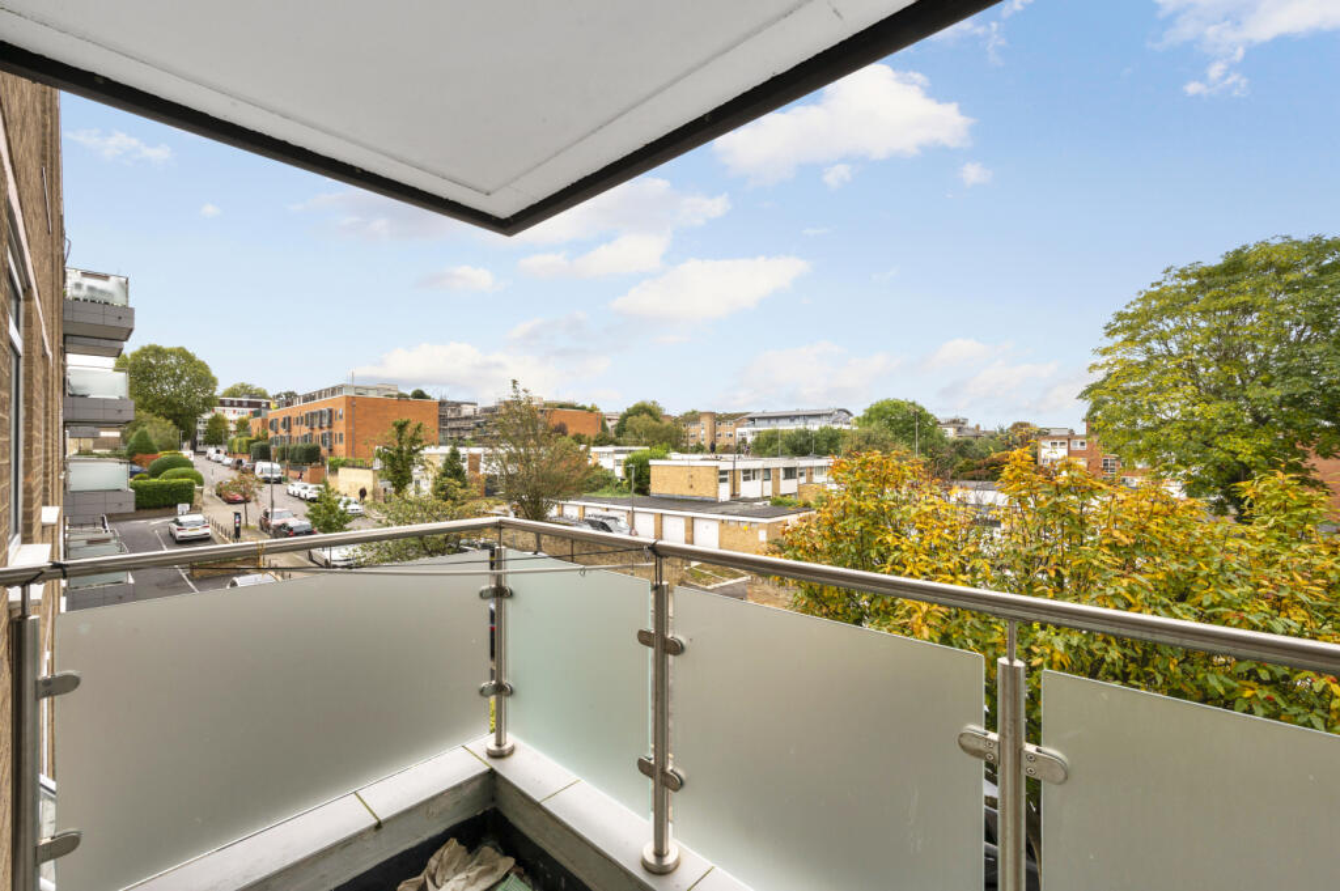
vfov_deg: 81.1
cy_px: 446
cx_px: 670
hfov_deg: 104.3
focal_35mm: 14
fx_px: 521
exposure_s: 1/60
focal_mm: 14
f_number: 16
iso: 400
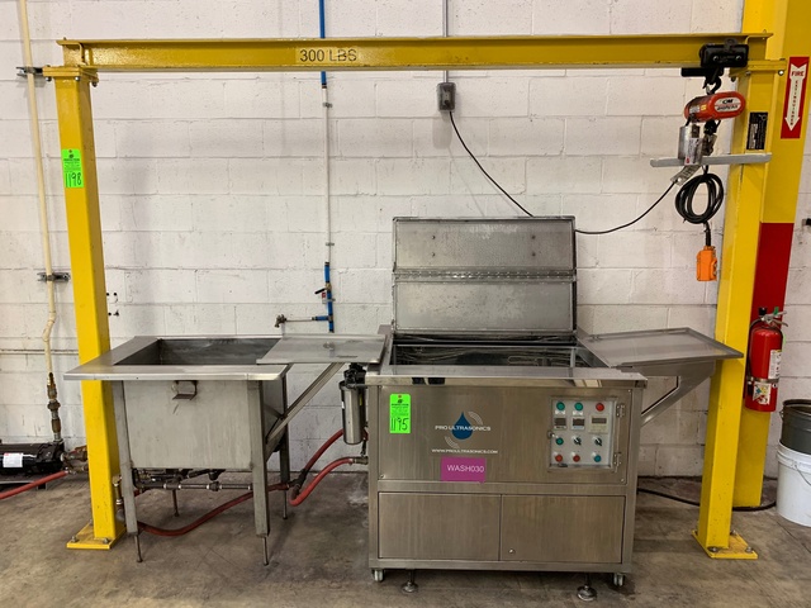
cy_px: 304
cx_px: 406
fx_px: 609
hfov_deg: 67.3
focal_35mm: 26
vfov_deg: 53.1
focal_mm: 4.25
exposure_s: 1/60
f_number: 1.8
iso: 100
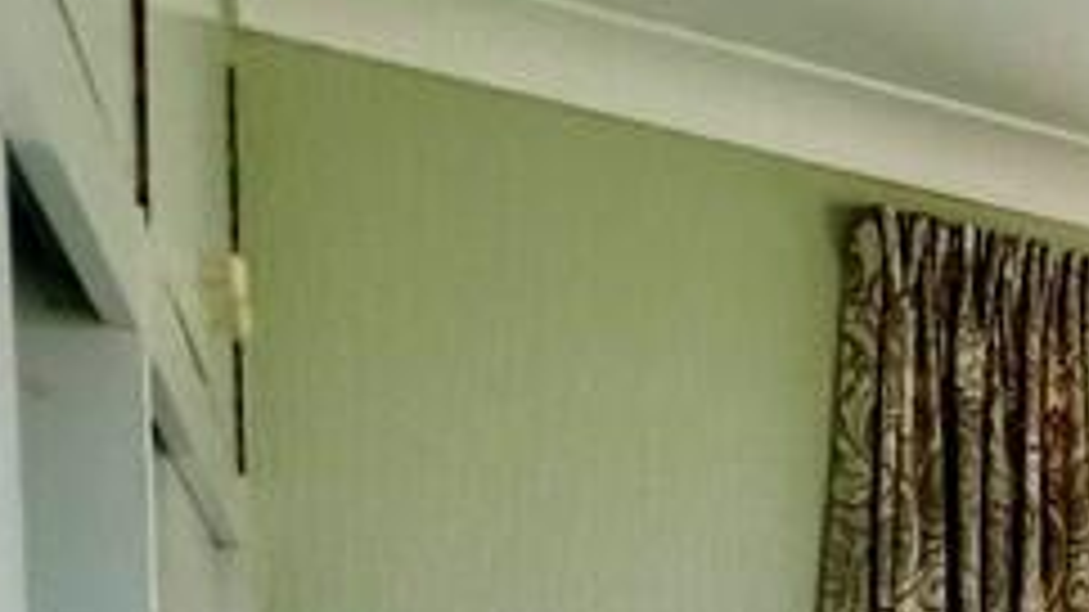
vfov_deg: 17.3
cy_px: 1004
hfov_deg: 20.5
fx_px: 1732
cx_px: 2074
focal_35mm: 60
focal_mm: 1.57
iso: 32
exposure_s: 1/99
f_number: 1.8
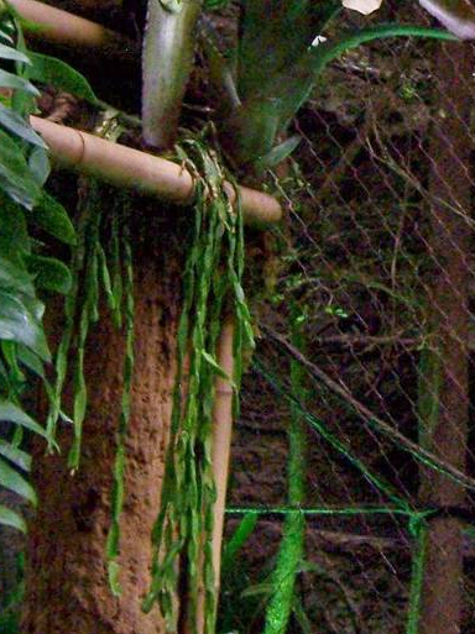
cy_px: 38
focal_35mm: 103
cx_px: 647
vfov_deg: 18.7
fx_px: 1887
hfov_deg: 13.7
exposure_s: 1/30
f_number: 3.4
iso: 140
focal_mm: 5.5
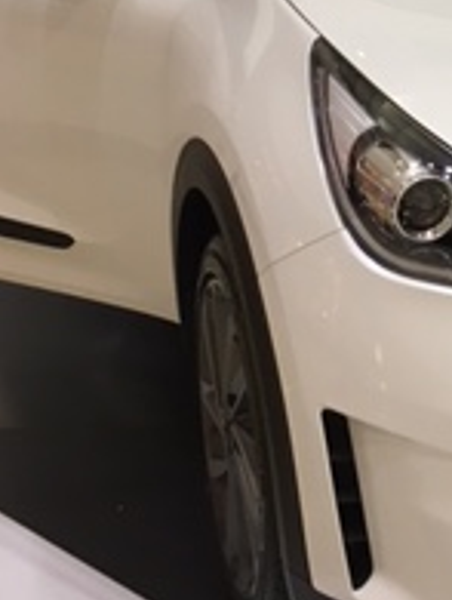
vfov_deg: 19.7
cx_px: 686
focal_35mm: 95
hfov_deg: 14.5
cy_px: -65
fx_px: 1649
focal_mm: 4.15
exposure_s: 1/30
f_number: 2.2
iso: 64
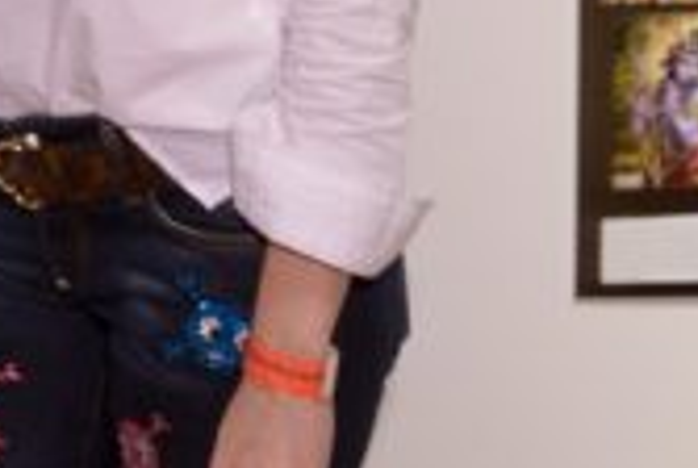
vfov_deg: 8.9
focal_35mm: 147
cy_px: -449
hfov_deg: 13.1
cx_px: -397
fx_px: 2855
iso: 400
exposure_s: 1/60
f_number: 4
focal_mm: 32
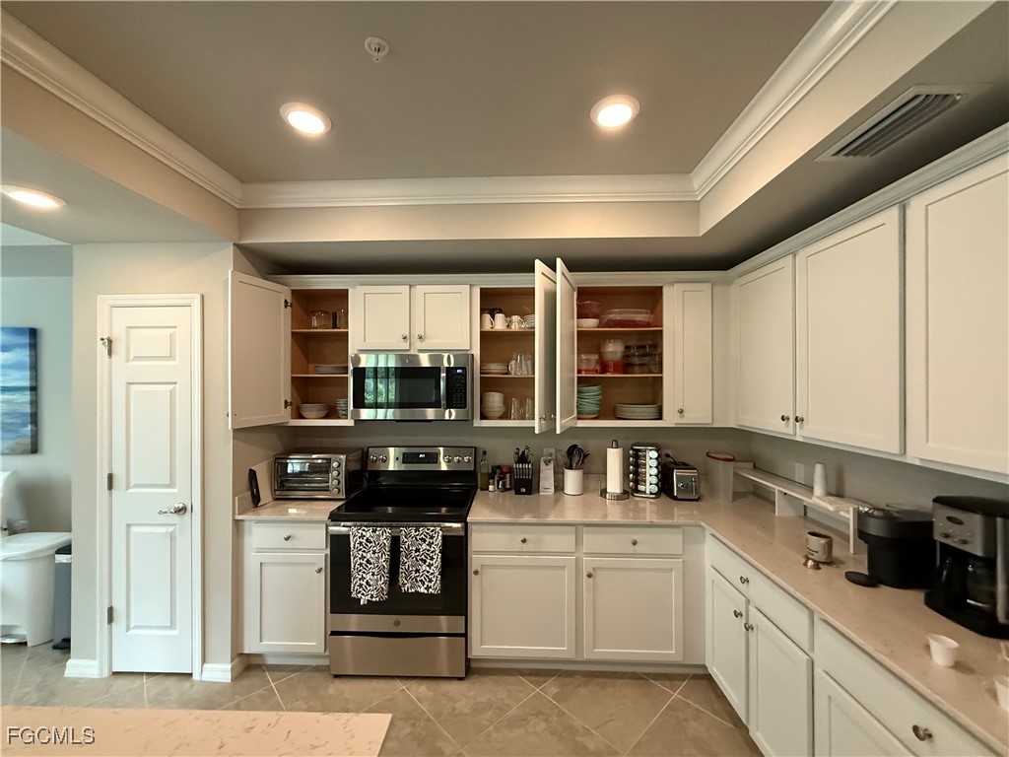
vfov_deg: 85.7
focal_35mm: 14
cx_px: 504
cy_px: 378
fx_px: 408
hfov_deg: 102.1
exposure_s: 1/60
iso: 800
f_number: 2.2
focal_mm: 2.22
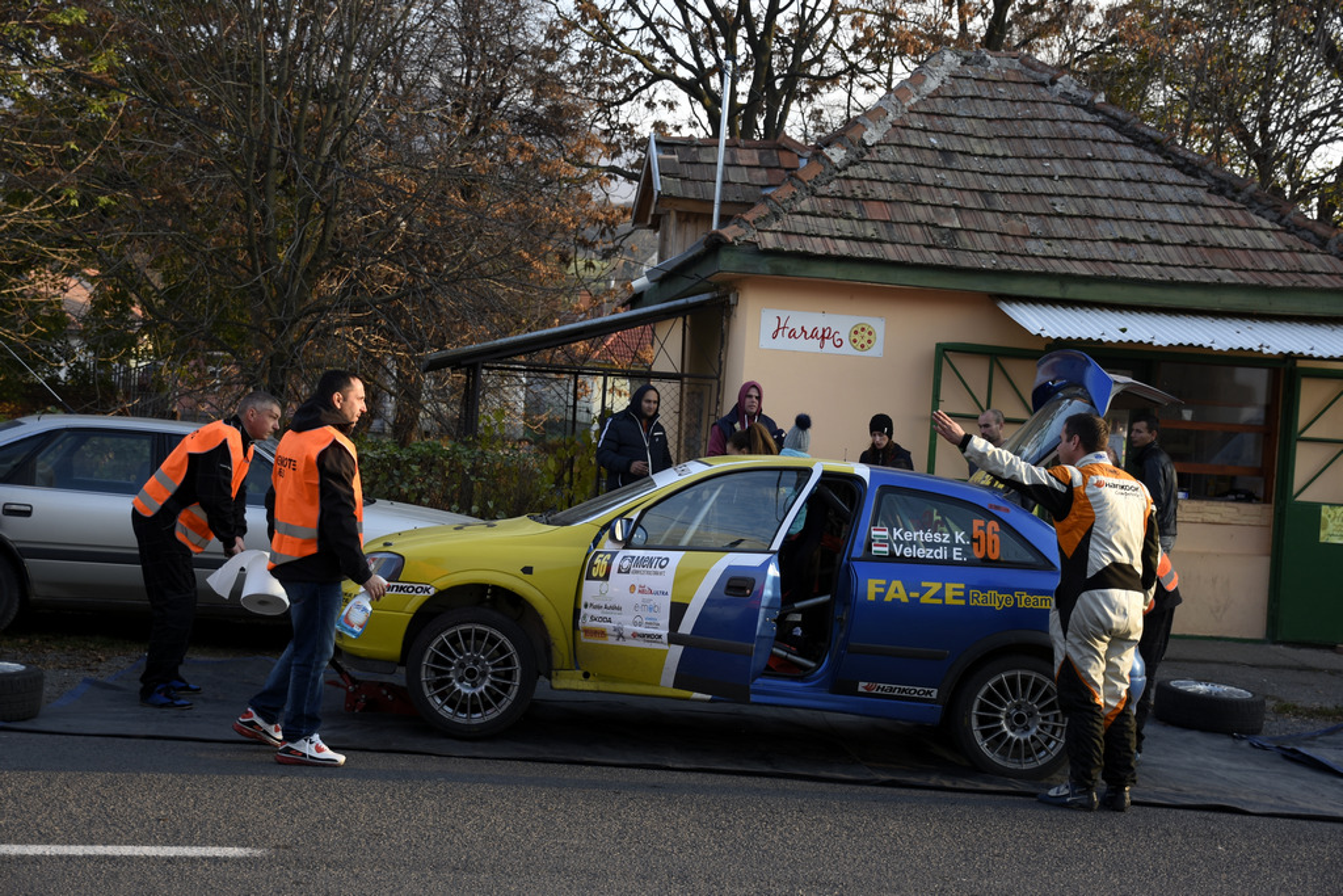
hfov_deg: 41.1
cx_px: 672
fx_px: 1791
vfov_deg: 28.1
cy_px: 448
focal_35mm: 48
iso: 100
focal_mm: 32
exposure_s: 1/320
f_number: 3.2
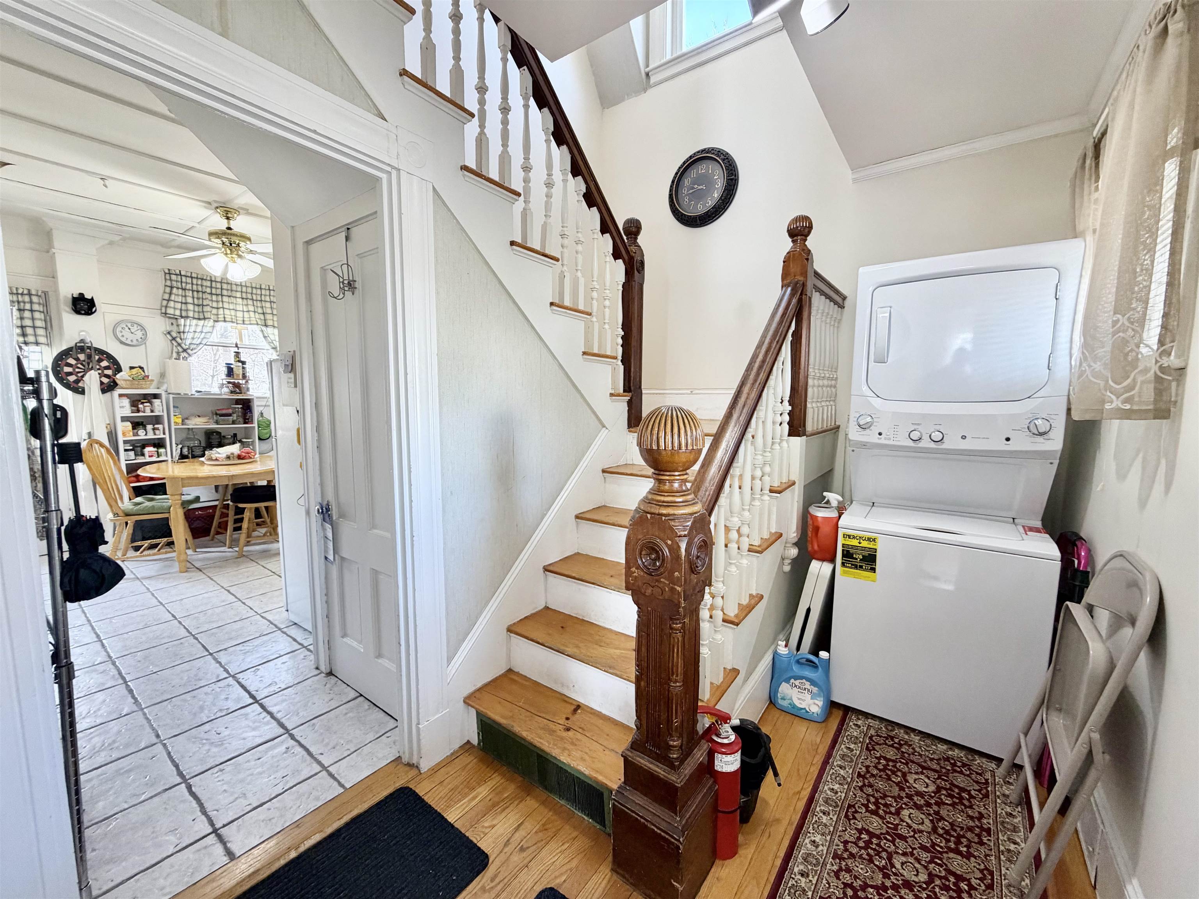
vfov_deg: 85.7
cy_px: 450
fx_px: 485
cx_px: 600
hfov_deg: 102.1
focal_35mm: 14
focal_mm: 2.22
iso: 200
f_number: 2.2
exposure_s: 1/60
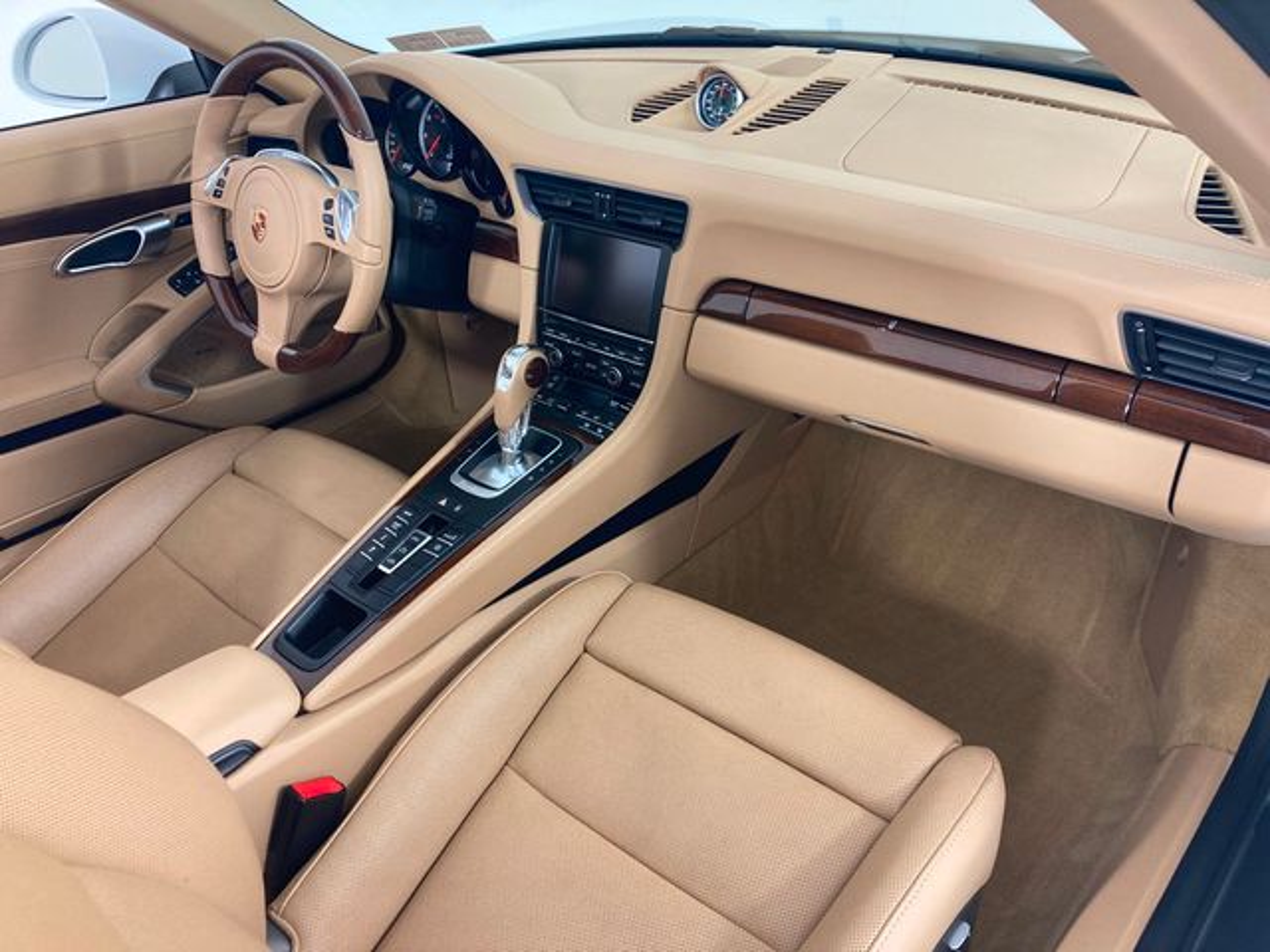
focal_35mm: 28
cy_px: 476
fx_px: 1027
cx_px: 635
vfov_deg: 49.7
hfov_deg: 63.4
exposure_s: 1/120
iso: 50
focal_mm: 3.99
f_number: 1.8
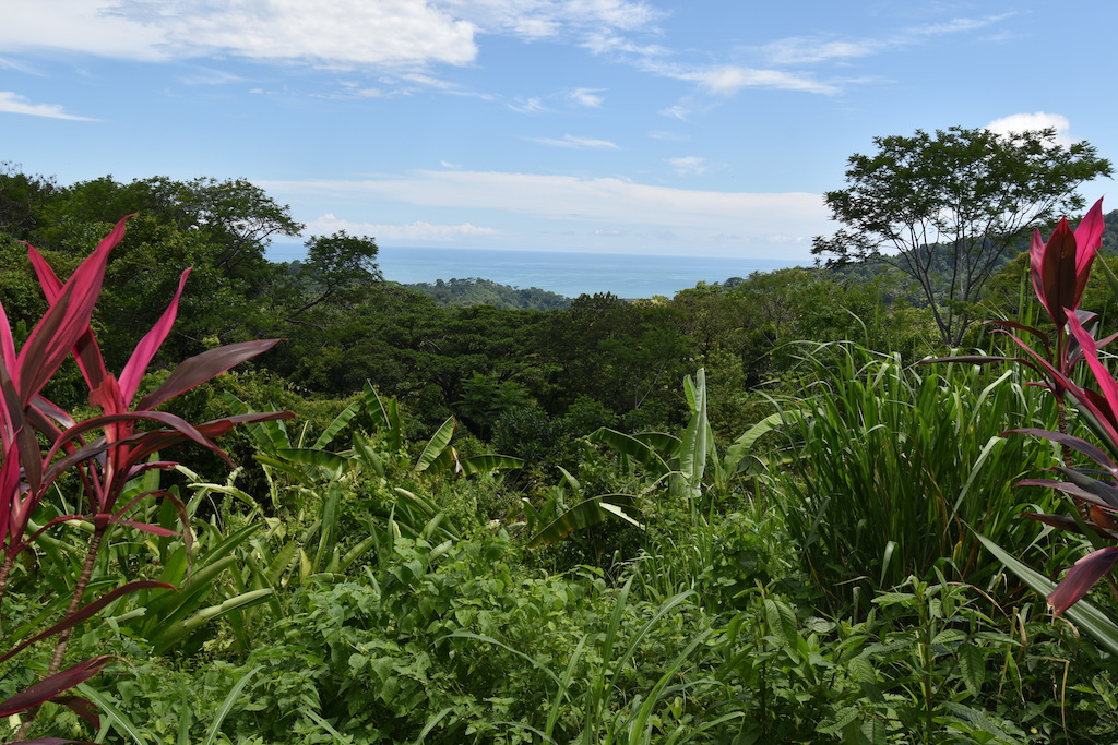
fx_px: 932
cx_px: 559
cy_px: 372
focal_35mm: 30
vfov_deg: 43.6
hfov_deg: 61.9
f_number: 10
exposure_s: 1/200
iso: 100
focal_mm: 20
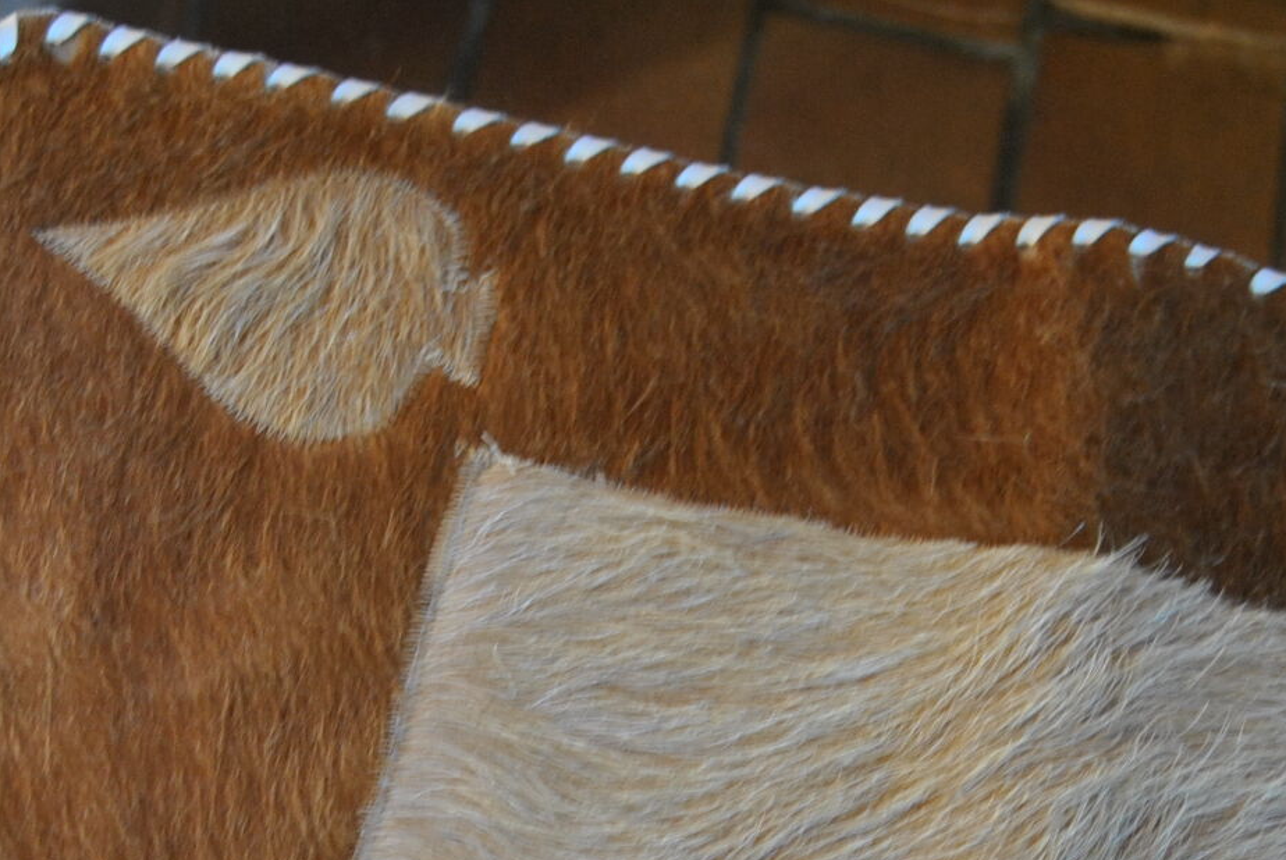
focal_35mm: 110
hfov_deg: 18.5
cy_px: 845
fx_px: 3935
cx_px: 387
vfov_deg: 12.3
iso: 450
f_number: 4.5
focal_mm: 35
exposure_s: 1/30
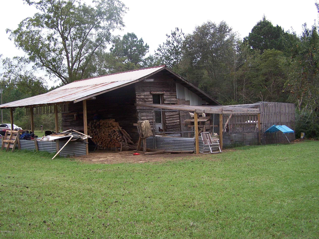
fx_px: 350
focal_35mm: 38
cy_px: 120
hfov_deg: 49.0
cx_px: 160
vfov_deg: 37.7
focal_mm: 6.3
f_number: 2.8
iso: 80
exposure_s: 1/320
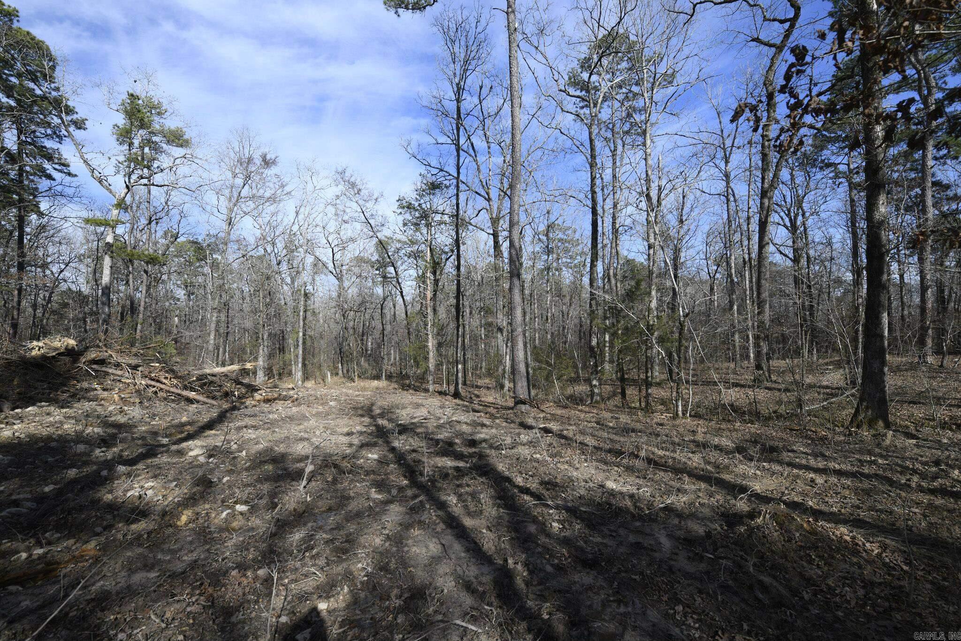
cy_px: 320
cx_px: 480
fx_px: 374
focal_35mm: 14
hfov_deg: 104.3
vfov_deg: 81.2
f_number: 6.3
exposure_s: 1/160
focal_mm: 14
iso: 64
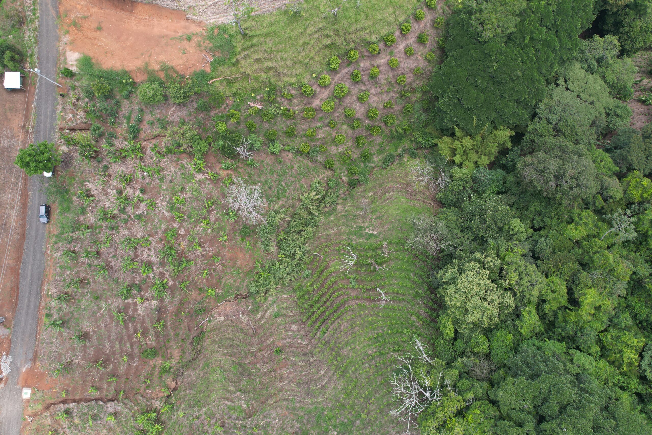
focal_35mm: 22
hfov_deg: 78.6
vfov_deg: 57.2
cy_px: 218
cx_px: 326
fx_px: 398
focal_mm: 8.38
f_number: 2.8
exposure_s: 1/640
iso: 100
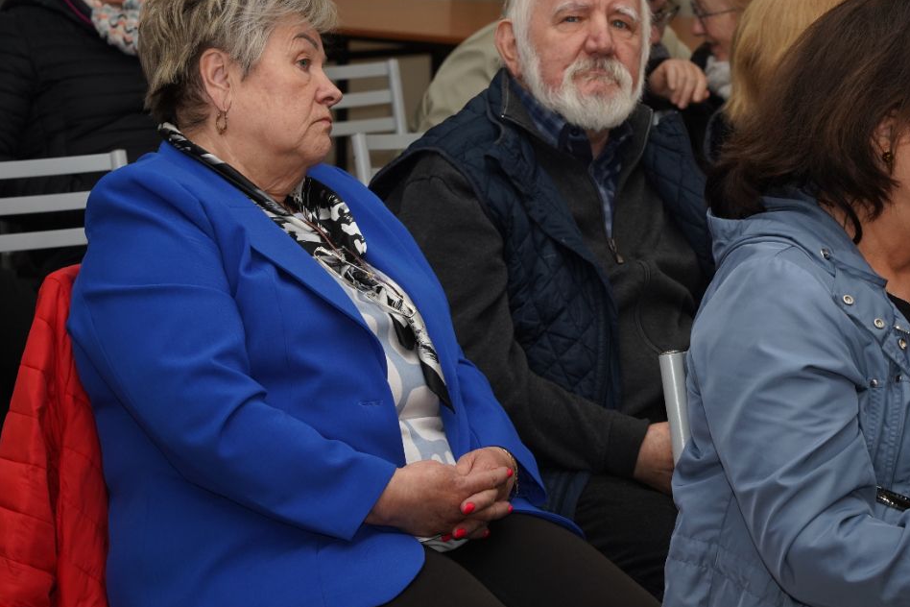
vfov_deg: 9.5
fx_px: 3640
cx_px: 623
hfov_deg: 14.2
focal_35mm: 144
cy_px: 269
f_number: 8
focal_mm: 105
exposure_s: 1/100
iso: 1000
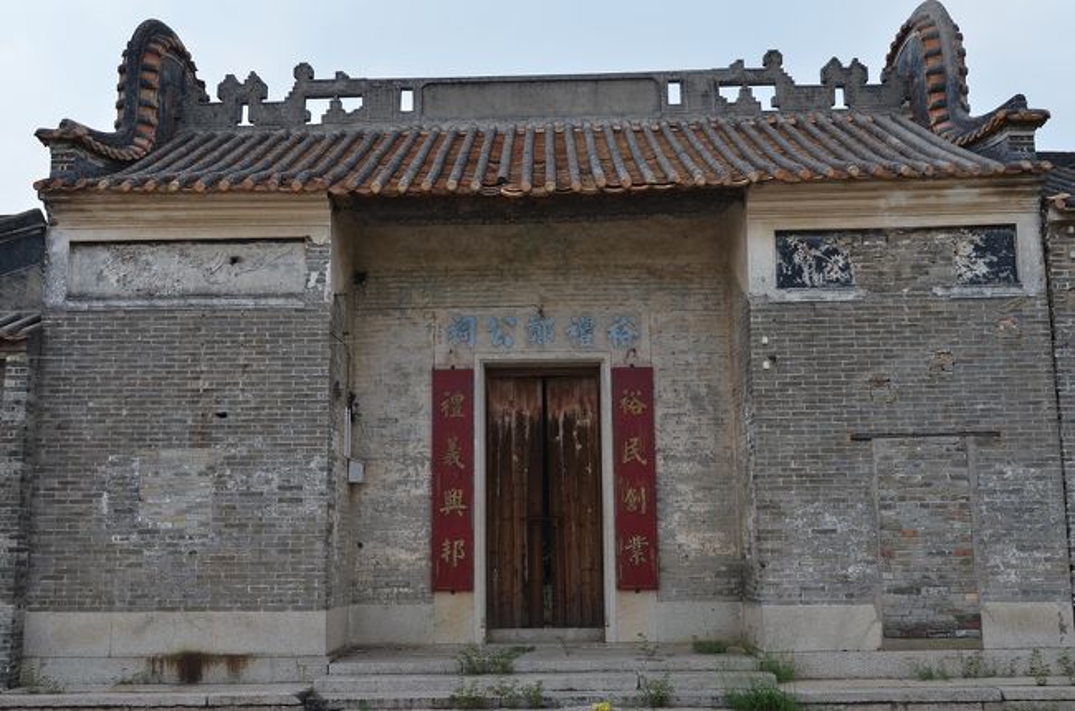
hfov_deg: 53.2
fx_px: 1072
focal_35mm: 36
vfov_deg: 36.7
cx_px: 538
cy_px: 356
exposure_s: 1/800
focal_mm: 24
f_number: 9
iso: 400
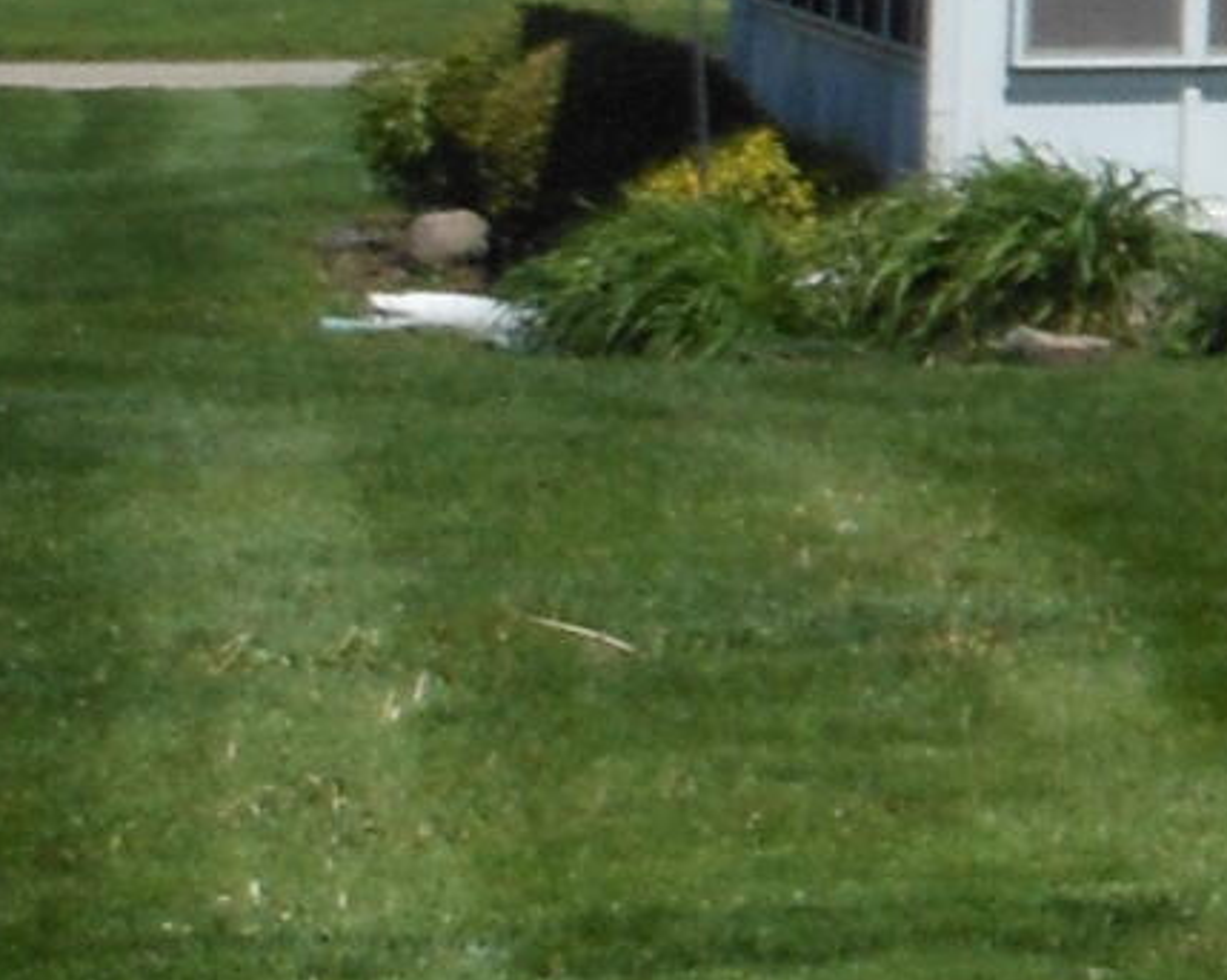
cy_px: -846
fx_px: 9657
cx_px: 4256
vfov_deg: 5.7
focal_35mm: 266
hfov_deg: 6.4
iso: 80
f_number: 4.3
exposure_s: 1/800
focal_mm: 6.9
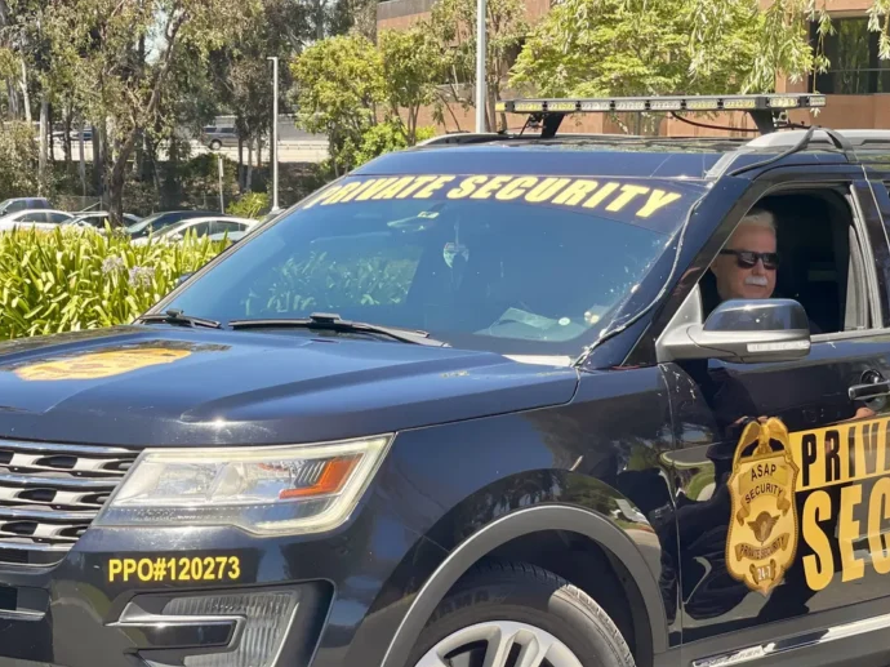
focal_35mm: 95
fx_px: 2442
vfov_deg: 15.5
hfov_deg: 20.6
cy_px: 422
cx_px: 521
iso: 25
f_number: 2.2
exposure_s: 1/223
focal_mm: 7.5
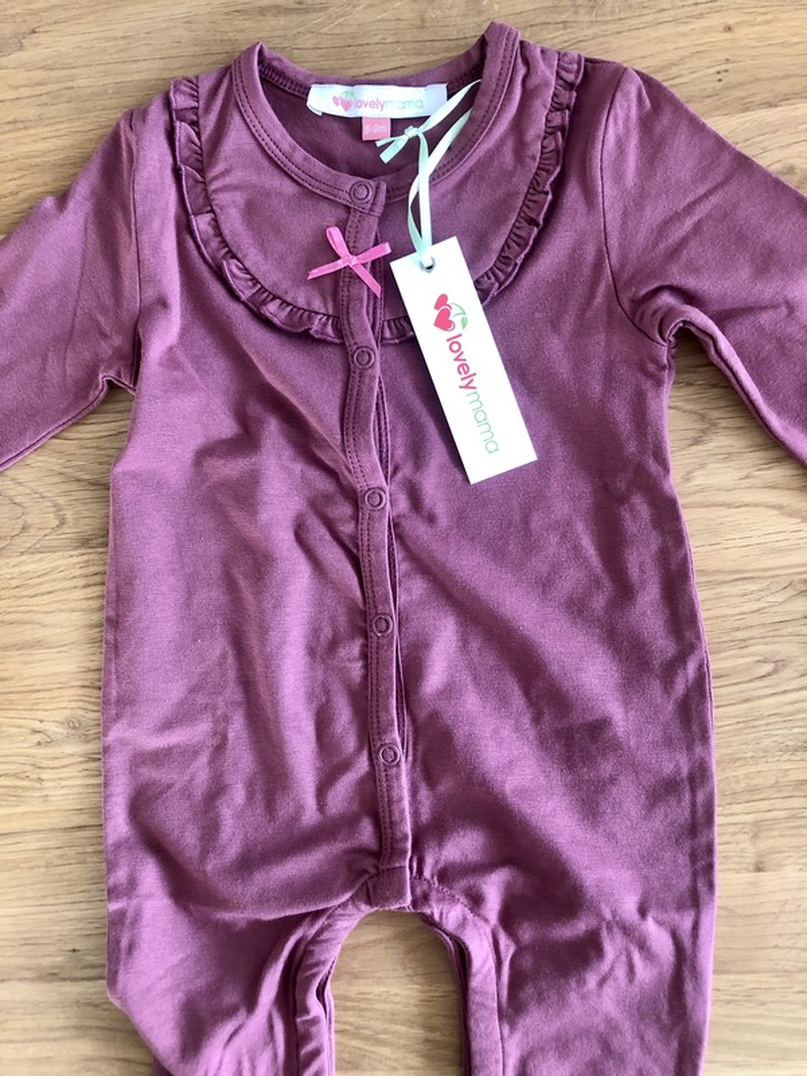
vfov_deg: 63.4
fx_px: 870
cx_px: 404
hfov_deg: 49.7
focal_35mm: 28
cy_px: 538
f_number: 1.8
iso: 40
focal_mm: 3.99
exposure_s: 1/15
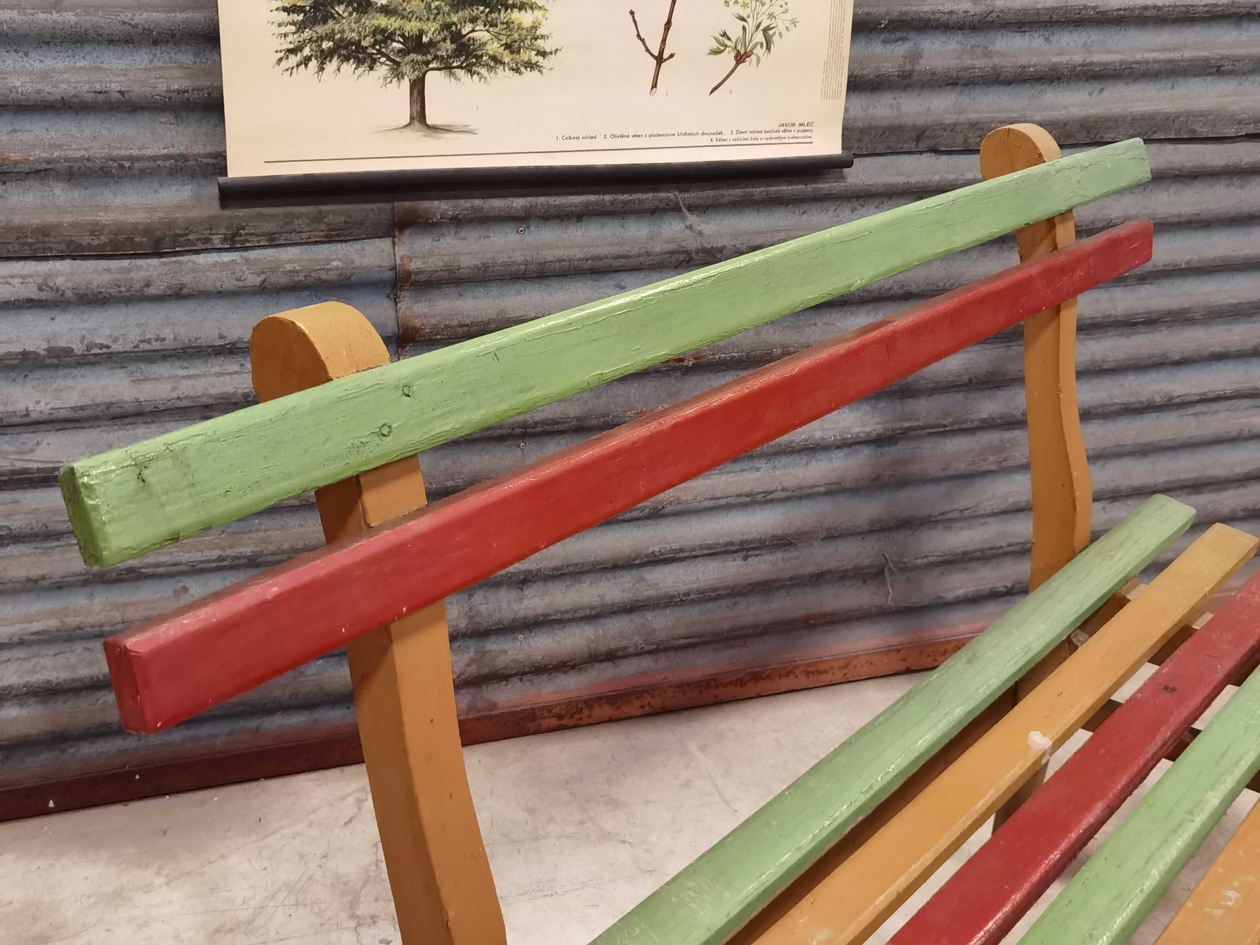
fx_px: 1456
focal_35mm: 40
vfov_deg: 36.0
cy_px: 472
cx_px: 630
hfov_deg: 46.8
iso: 640
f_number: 1.9
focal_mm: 6.71
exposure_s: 1/33.3
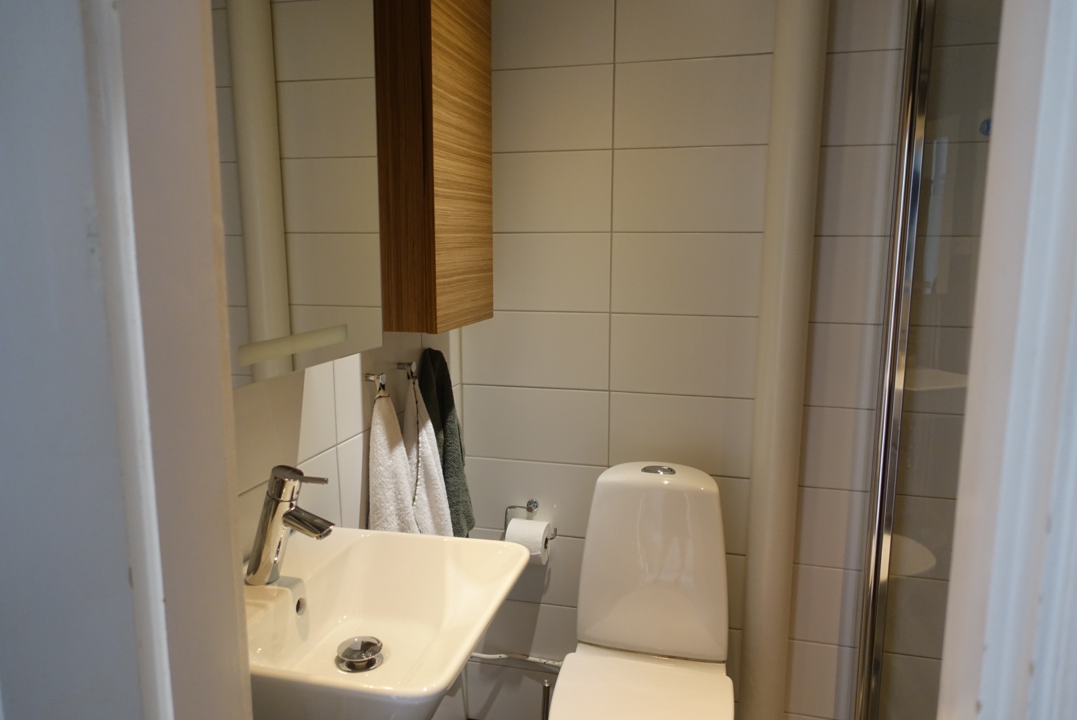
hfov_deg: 73.7
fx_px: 718
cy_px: 360
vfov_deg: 53.2
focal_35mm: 24
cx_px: 538
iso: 400
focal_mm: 8.8
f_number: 1.8
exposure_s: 1/30
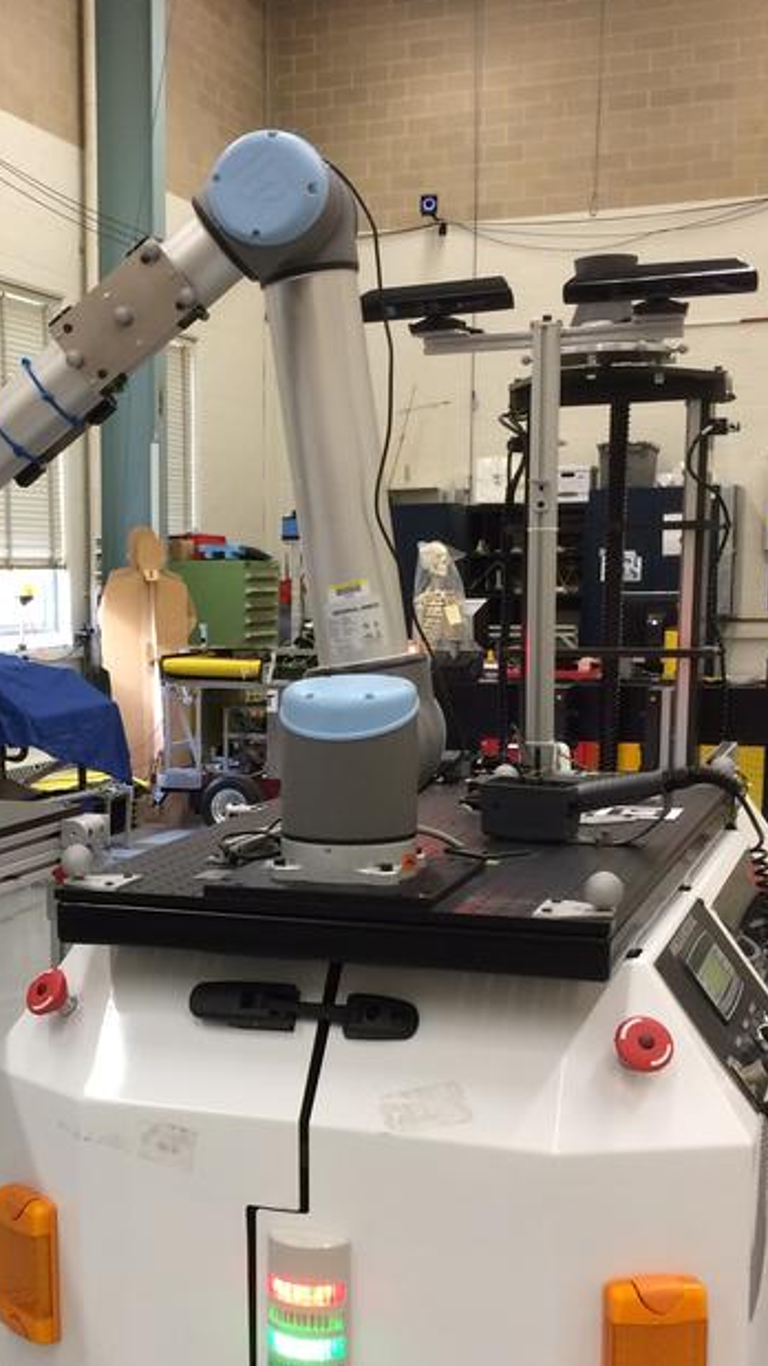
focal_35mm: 49
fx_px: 1775
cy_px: 850
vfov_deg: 41.8
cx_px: 137
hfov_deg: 24.0
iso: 80
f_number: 2.2
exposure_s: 1/30
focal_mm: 4.15
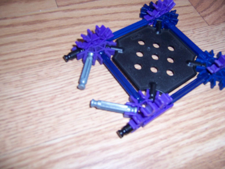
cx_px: 112
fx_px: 214
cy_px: 84
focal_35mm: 33
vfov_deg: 42.9
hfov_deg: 55.4
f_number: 2.8
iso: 80
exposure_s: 1/60
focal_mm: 5.5
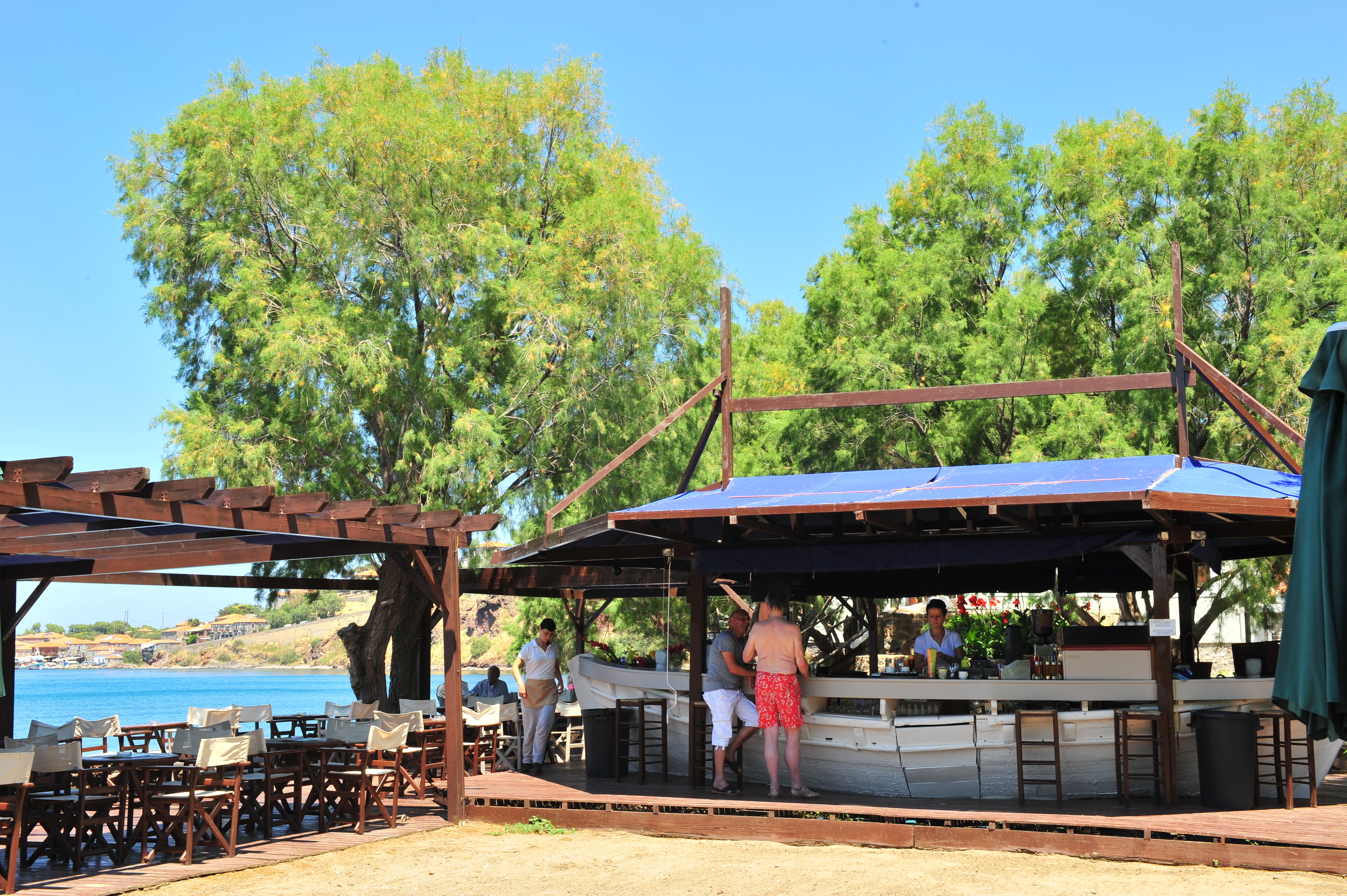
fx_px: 1645
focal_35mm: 44
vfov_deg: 30.5
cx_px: 674
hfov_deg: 44.5
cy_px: 448
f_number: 14
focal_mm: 44
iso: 200
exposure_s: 1/80
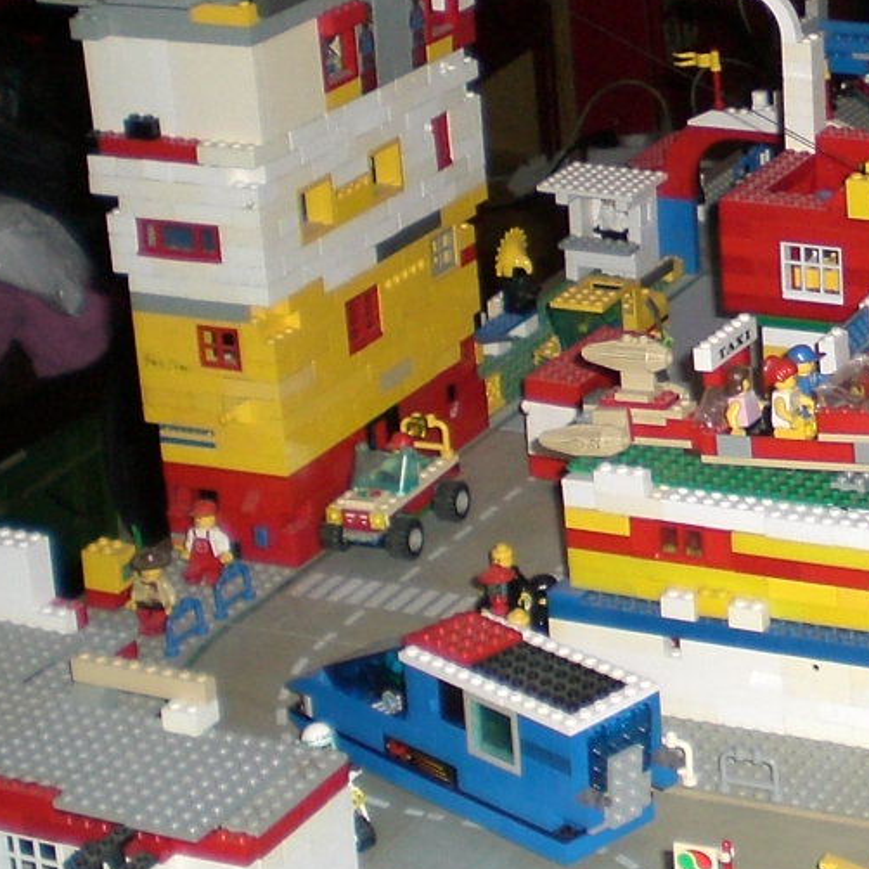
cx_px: 1087
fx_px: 3039
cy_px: 241
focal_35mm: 107
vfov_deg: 16.2
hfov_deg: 15.6
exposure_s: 1/60
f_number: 3.1
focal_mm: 6.3
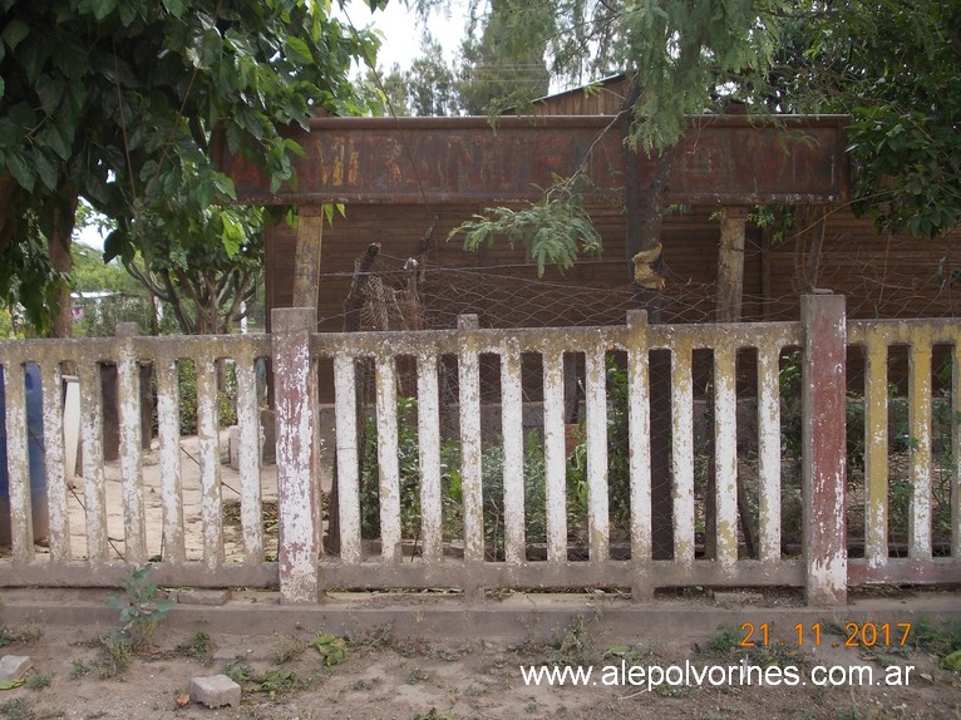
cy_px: 360
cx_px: 480
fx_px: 1193
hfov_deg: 43.9
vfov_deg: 33.6
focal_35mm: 43
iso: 80
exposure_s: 1/200
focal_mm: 6.1
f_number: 3.3
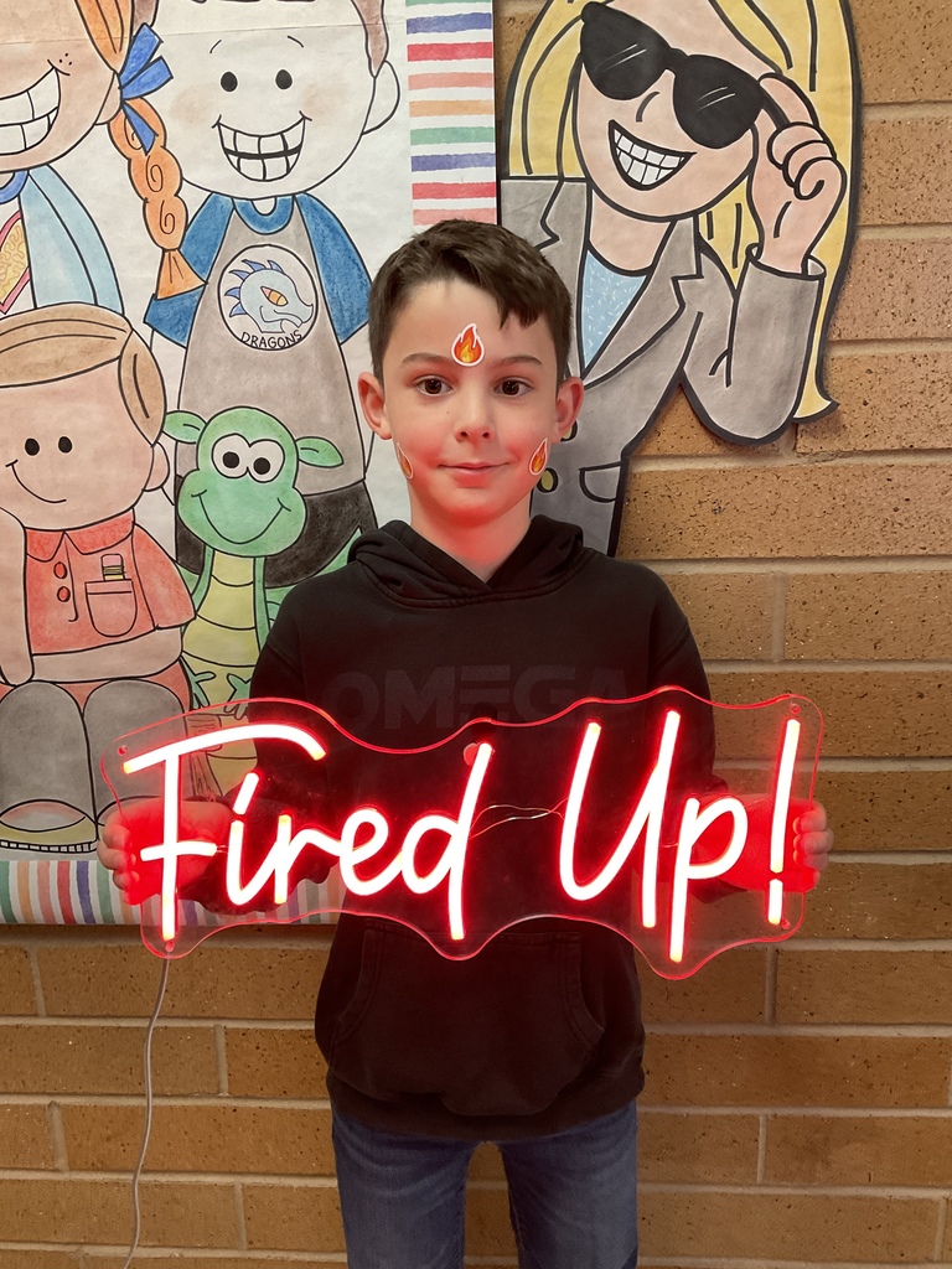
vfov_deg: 61.7
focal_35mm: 29
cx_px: 476
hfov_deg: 48.2
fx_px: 1063
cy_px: 634
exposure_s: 1/60
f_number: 1.8
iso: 160
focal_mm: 3
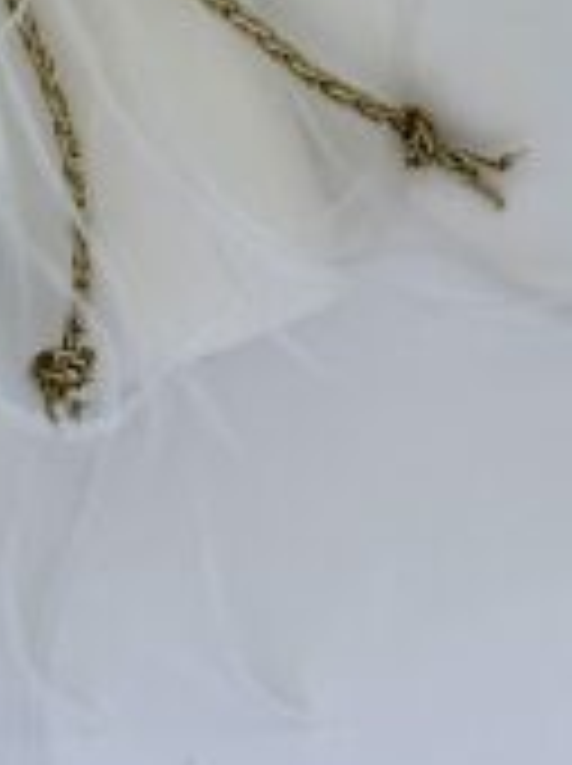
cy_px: -1012
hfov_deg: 6.5
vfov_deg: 8.1
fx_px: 4992
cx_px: 486
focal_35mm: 226
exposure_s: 1/128
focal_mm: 6.86
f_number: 1.78
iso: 50
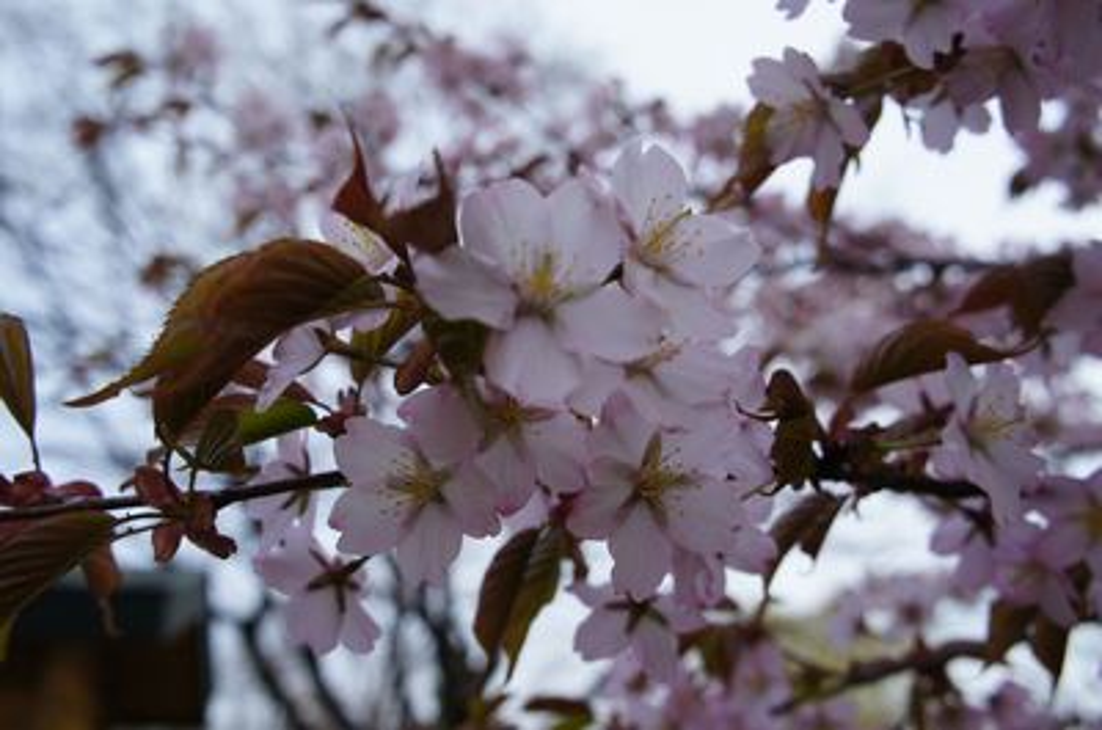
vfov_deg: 36.7
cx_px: 551
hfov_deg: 53.2
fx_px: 1100
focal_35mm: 36
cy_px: 365
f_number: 6.3
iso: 200
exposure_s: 1/400
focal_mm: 24
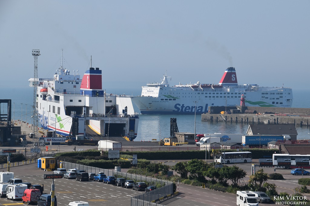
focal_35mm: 128
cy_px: 103
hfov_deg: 16.1
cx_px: 155
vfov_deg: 10.7
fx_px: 1098
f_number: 10
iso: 200
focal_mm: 85
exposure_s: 1/400
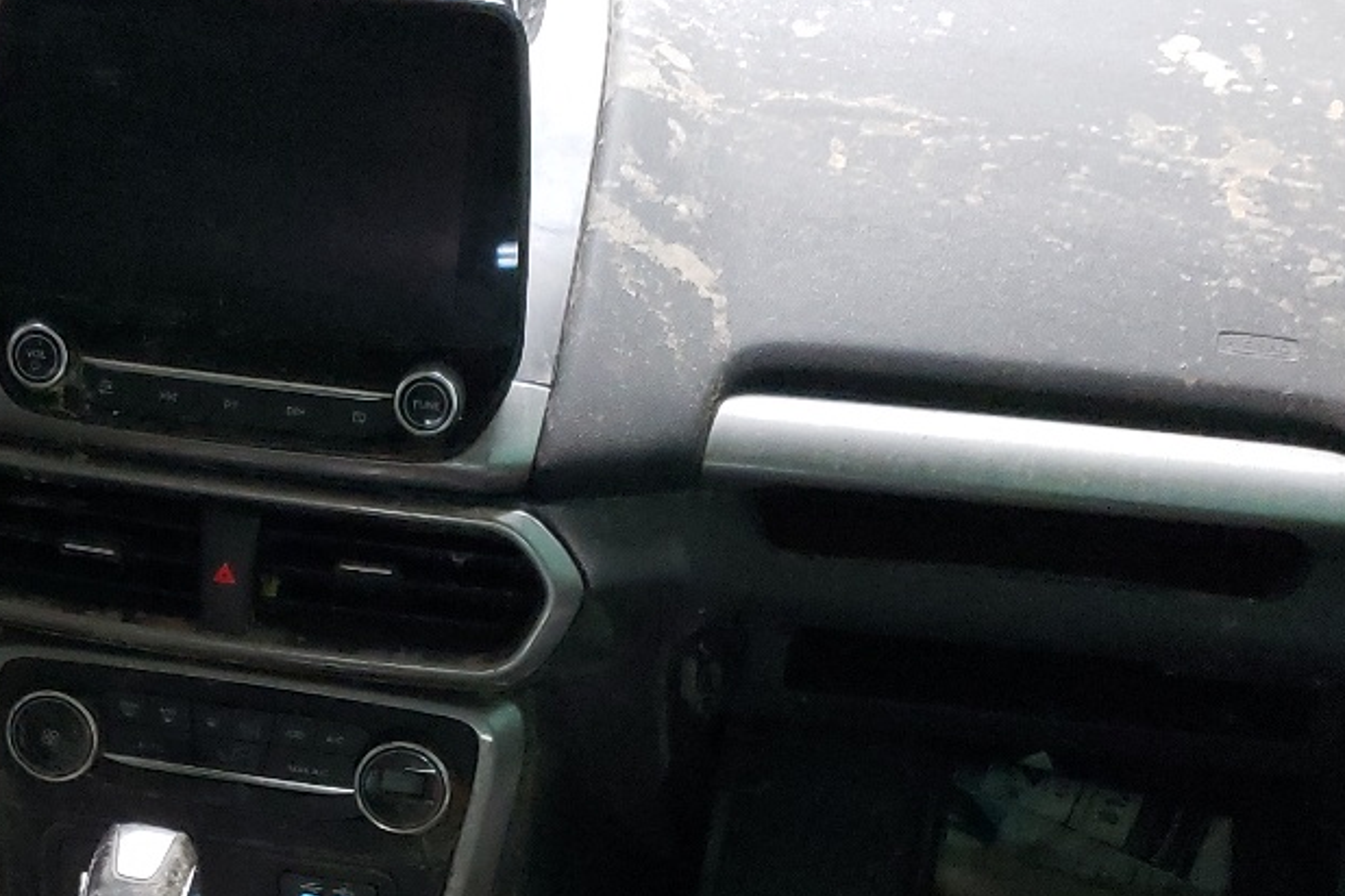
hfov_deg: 28.1
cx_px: 215
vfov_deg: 19.0
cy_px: 853
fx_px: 2615
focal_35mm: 70
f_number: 1.5
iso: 409
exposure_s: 1/30
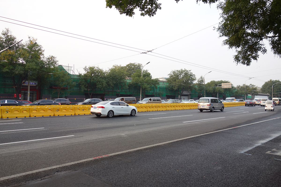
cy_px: 94
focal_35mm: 28
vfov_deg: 46.4
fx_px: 219
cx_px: 140
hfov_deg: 65.5
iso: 125
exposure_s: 1/200
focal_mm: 10.4
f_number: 3.5
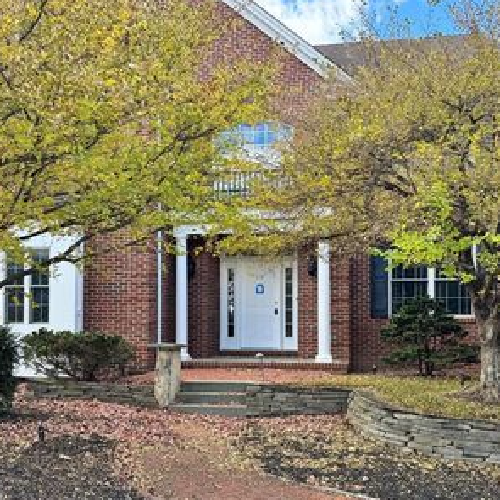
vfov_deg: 45.8
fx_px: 588
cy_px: 303
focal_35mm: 36
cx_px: 271
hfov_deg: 46.0
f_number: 1.78
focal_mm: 6.76
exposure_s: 1/402
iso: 80
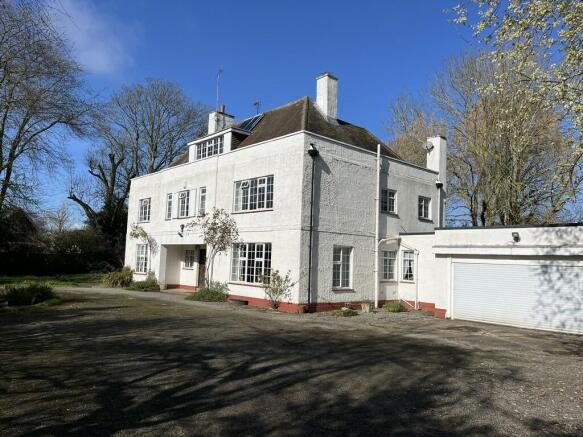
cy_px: 218
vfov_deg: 53.0
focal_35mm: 26
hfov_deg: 67.3
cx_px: 292
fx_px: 438
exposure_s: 1/7353
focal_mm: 5.1
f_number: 1.6
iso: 50
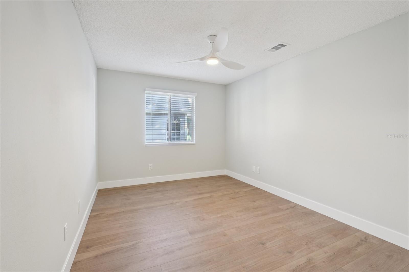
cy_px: 136
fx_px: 182
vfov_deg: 73.7
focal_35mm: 16
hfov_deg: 96.7
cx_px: 204
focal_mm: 16
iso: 400
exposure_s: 1/8
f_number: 8
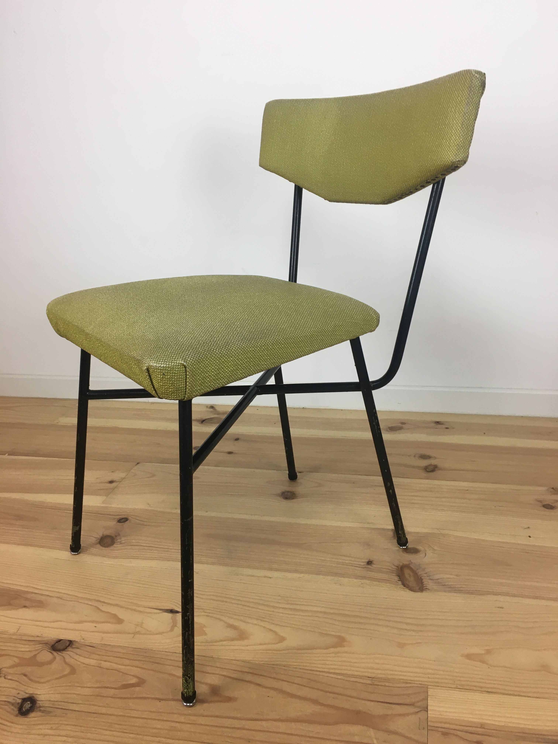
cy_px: 372
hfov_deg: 48.2
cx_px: 279
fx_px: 623
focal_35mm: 29
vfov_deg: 61.7
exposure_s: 1/33
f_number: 2.2
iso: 25
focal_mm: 4.15
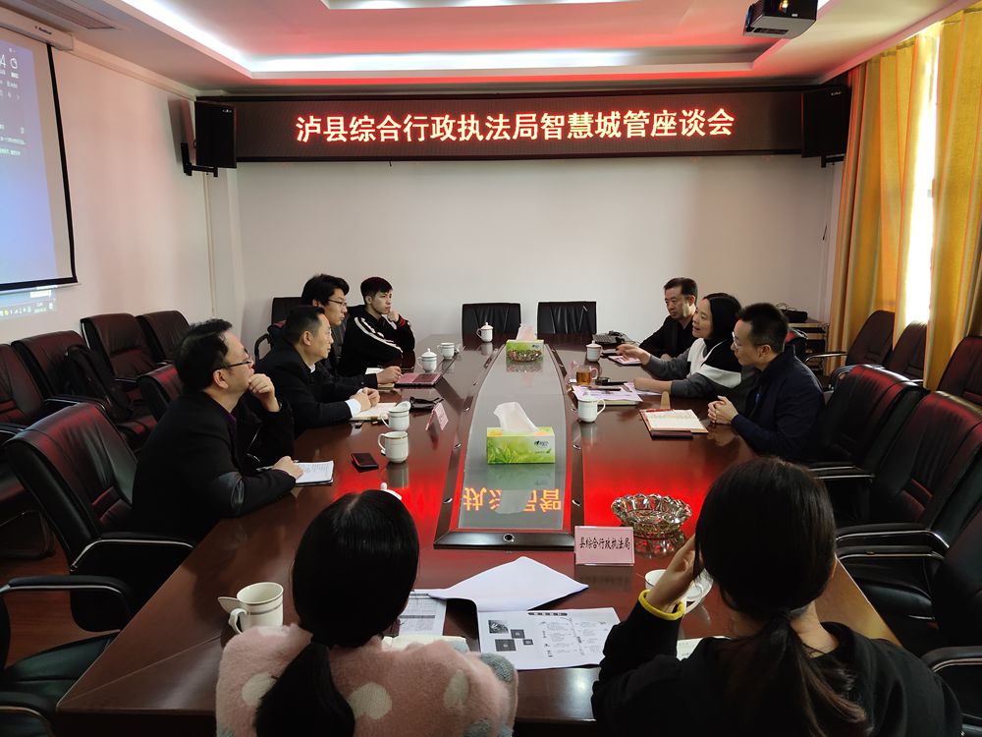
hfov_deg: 60.0
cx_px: 491
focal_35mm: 30
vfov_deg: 46.8
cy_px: 368
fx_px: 851
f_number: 1.8
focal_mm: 4.35
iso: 141
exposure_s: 1/50
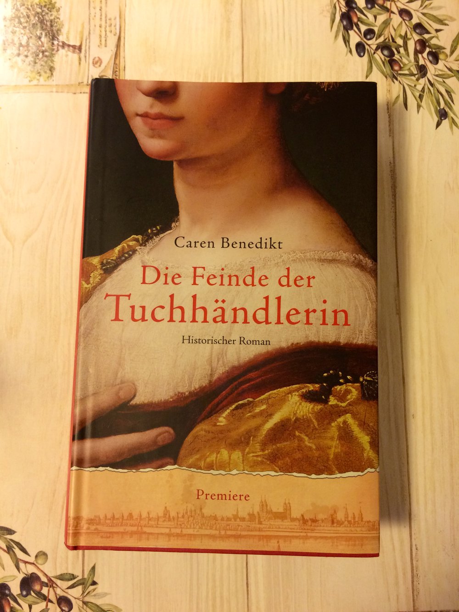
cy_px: 306
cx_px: 230
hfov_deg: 48.2
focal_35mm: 29
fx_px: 513
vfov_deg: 61.7
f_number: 2.2
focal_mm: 4.15
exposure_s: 1/33
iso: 160
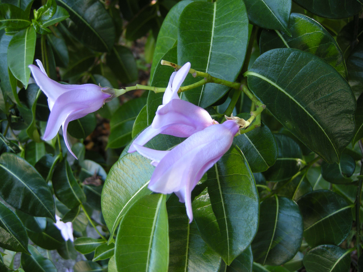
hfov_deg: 52.6
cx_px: 182
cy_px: 136
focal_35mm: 35
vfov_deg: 40.7
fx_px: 367
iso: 64
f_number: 2.7
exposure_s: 1/56.5
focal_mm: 7.5
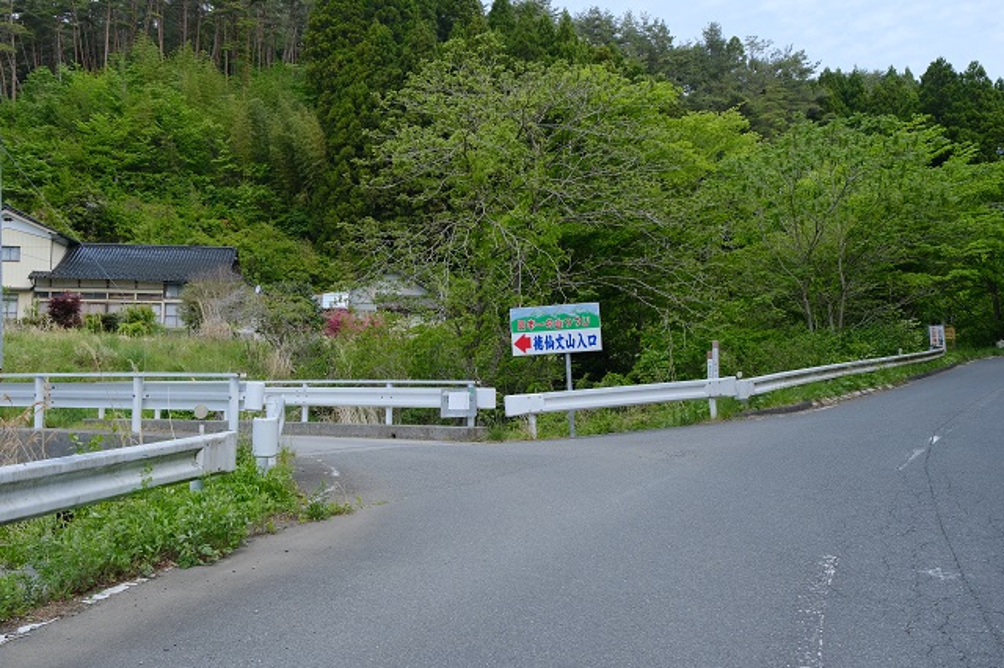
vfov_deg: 39.9
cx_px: 502
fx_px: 920
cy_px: 334
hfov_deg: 57.2
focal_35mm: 33
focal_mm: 22.3
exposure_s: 1/400
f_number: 6.4
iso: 320
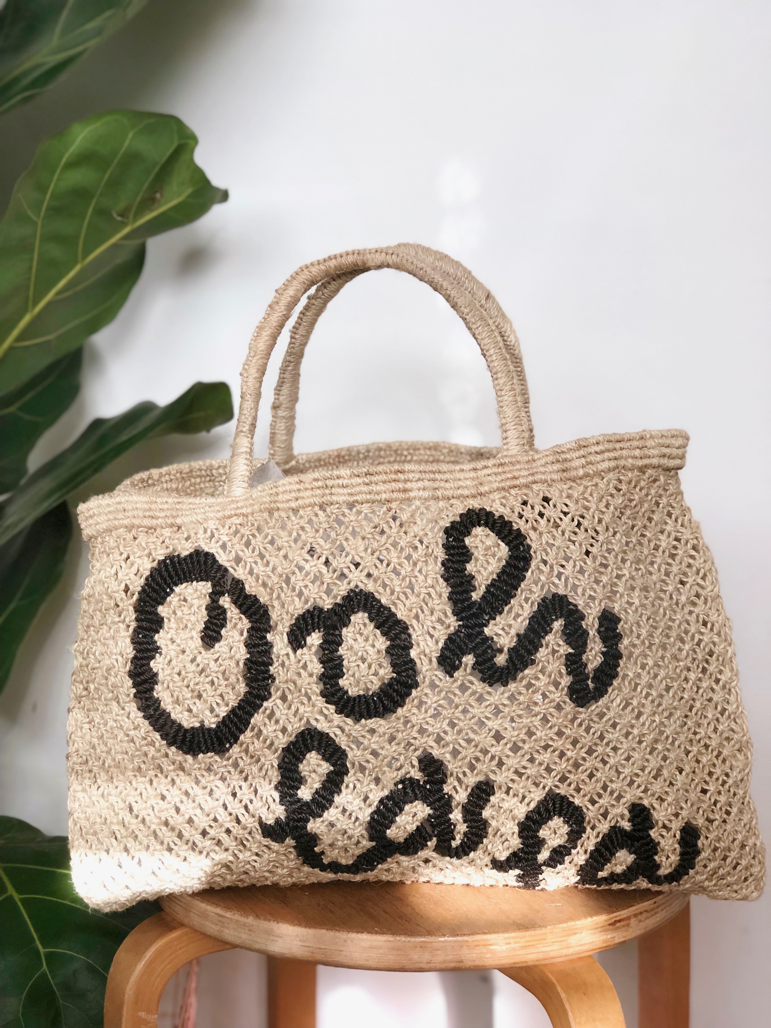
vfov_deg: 33.8
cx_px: 386
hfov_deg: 25.7
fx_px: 1693
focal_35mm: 57
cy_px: 514
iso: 50
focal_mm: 6.6
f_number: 2.8
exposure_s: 1/30
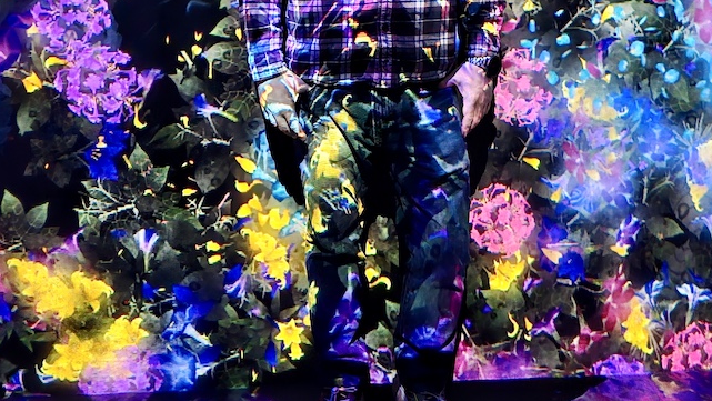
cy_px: -49
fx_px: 755
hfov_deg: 50.4
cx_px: 328
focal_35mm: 40
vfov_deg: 27.1
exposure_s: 1/15
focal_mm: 6.3
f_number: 1.7
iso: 1000
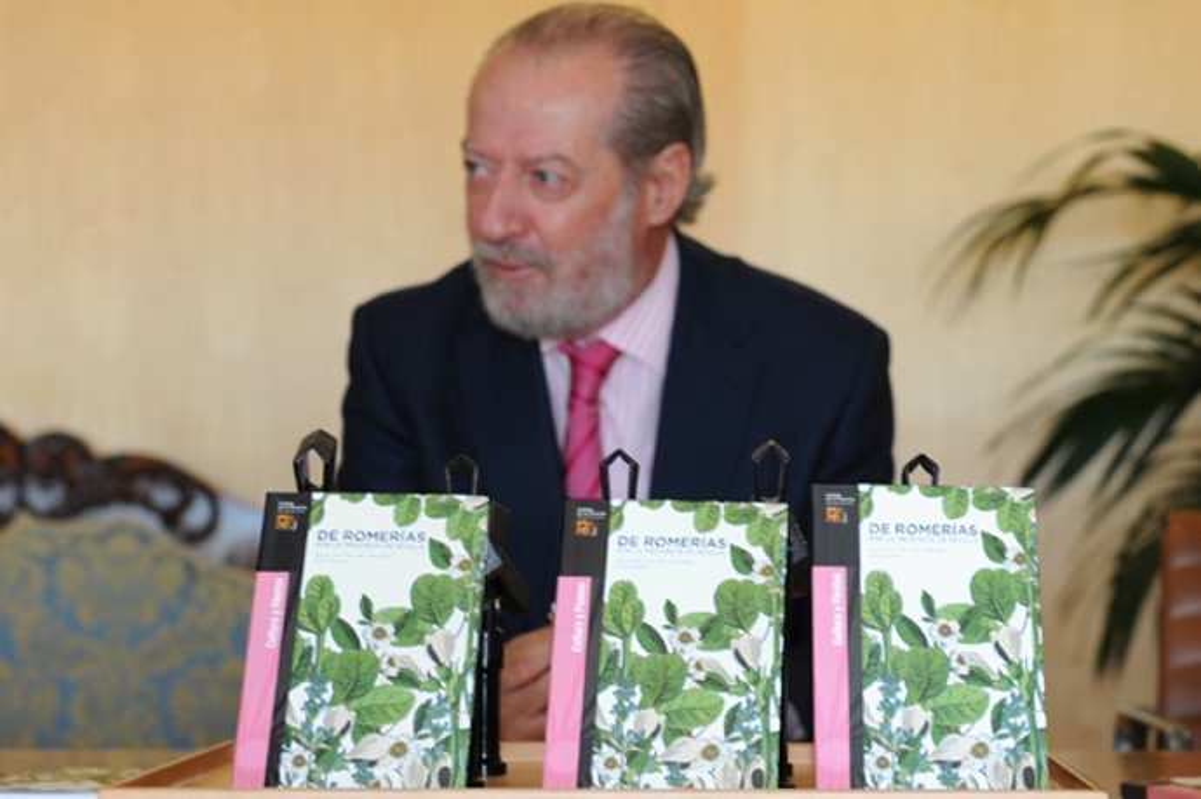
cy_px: 400
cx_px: 600
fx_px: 2334
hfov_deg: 28.9
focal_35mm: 70
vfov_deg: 19.4
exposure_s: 1/60
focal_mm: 70
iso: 400
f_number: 5.6
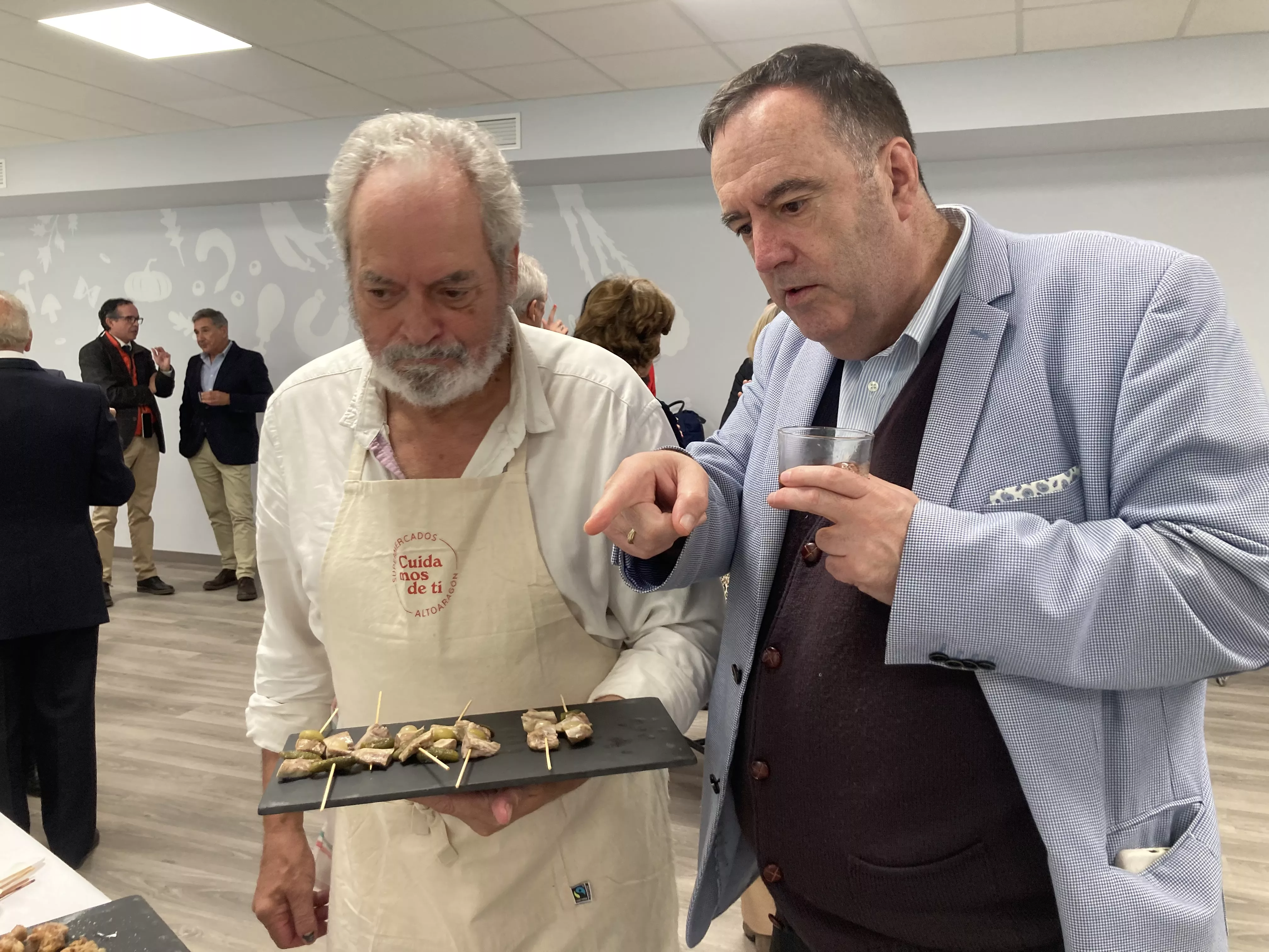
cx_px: 634
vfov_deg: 49.7
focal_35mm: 28
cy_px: 476
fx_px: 1026
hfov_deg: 63.4
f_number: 1.8
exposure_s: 1/50
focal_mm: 3.99
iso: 80
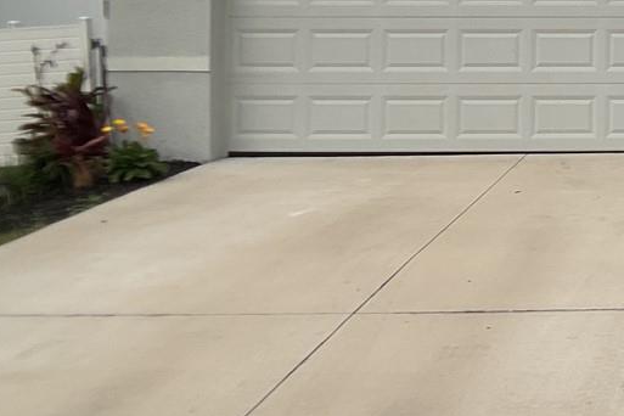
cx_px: 848
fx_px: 1629
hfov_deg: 19.7
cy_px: -29
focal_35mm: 94
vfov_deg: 14.3
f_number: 1.8
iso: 16
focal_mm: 3
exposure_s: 1/2667
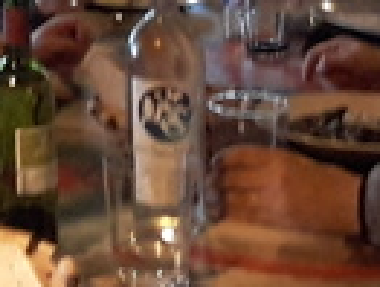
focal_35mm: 112
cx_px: -151
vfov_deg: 12.7
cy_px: -125
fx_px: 1233
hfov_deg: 16.3
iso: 200
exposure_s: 1/13
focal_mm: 2
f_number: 1.9
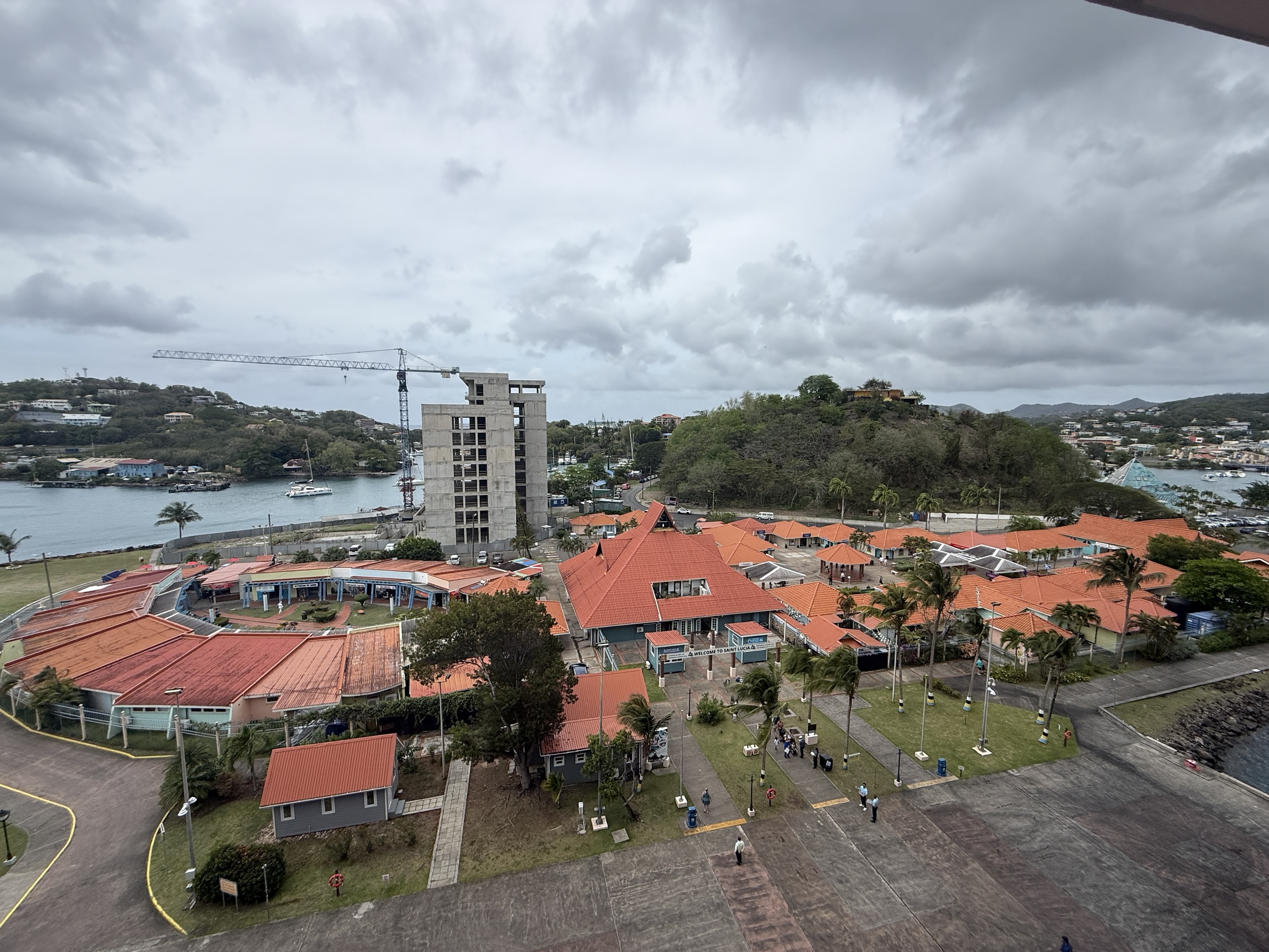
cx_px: 634
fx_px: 513
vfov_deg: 85.7
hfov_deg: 102.1
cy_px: 476
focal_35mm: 14
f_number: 2.2
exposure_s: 1/2506
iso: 50
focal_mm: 2.22
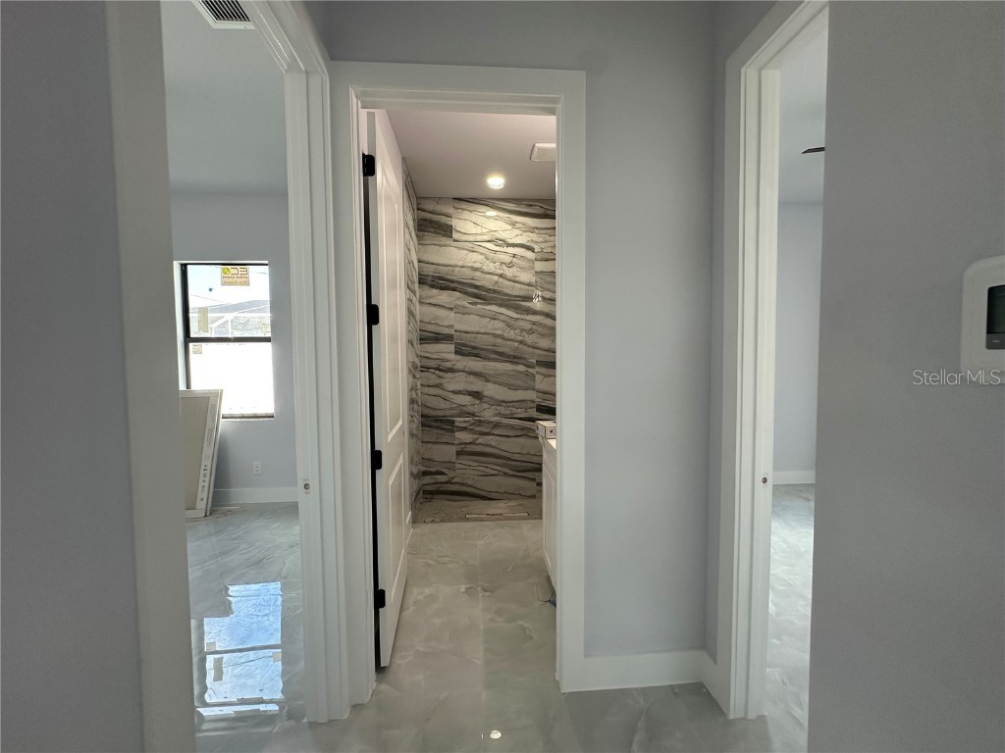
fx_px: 406
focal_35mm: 14
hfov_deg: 102.1
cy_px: 376
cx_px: 502
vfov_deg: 85.7
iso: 160
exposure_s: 1/120
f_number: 2.2
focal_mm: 2.22
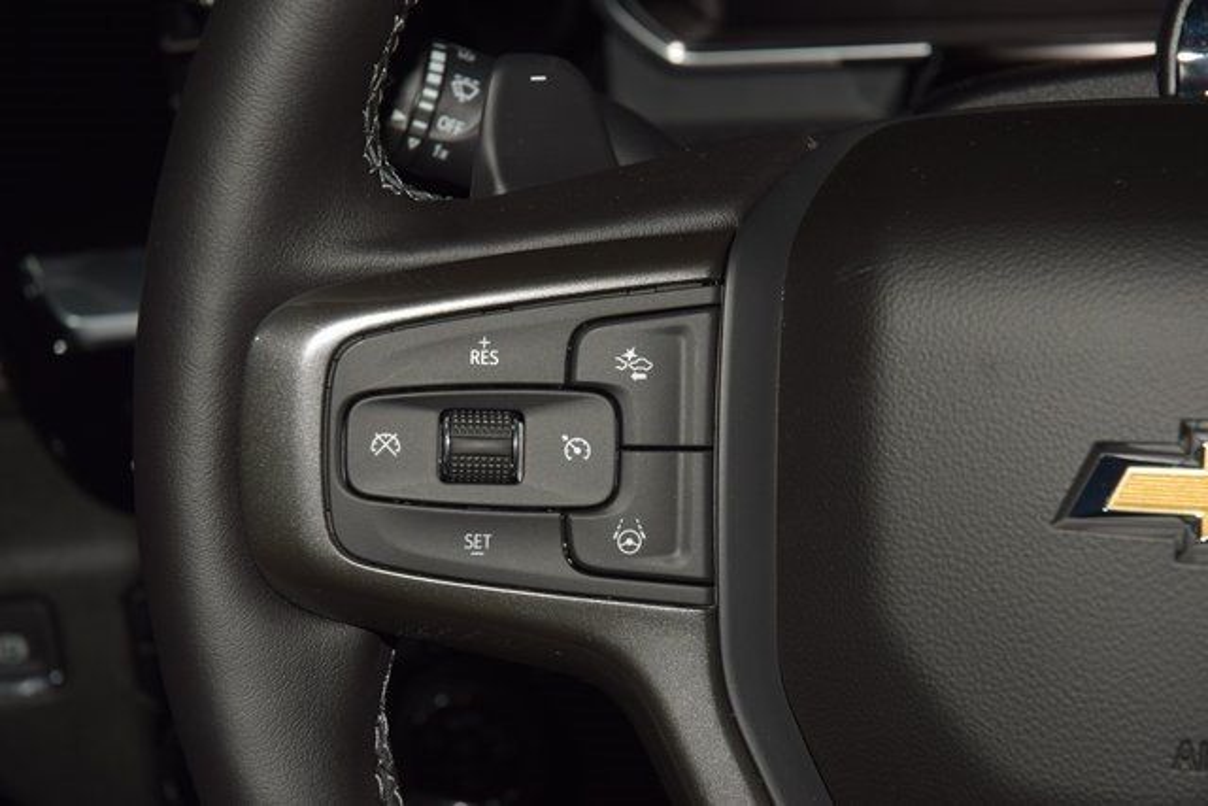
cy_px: 403
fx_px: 3524
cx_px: 604
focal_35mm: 105
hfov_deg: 19.5
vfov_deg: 13.0
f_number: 8
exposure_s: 1/125
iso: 100
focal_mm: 70
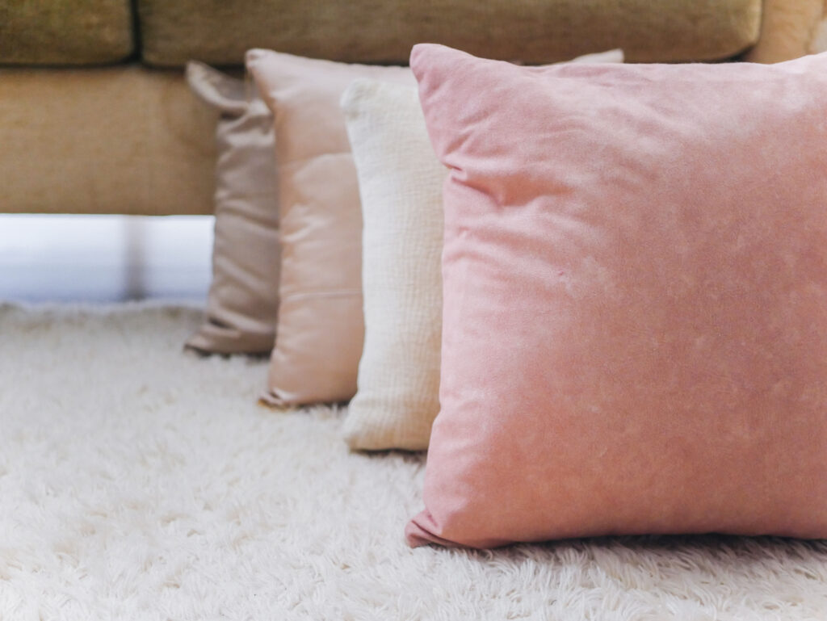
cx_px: 414
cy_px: 310
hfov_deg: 38.2
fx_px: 1195
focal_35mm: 50
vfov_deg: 29.1
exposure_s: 1/200
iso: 1600
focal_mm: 25
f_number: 1.7
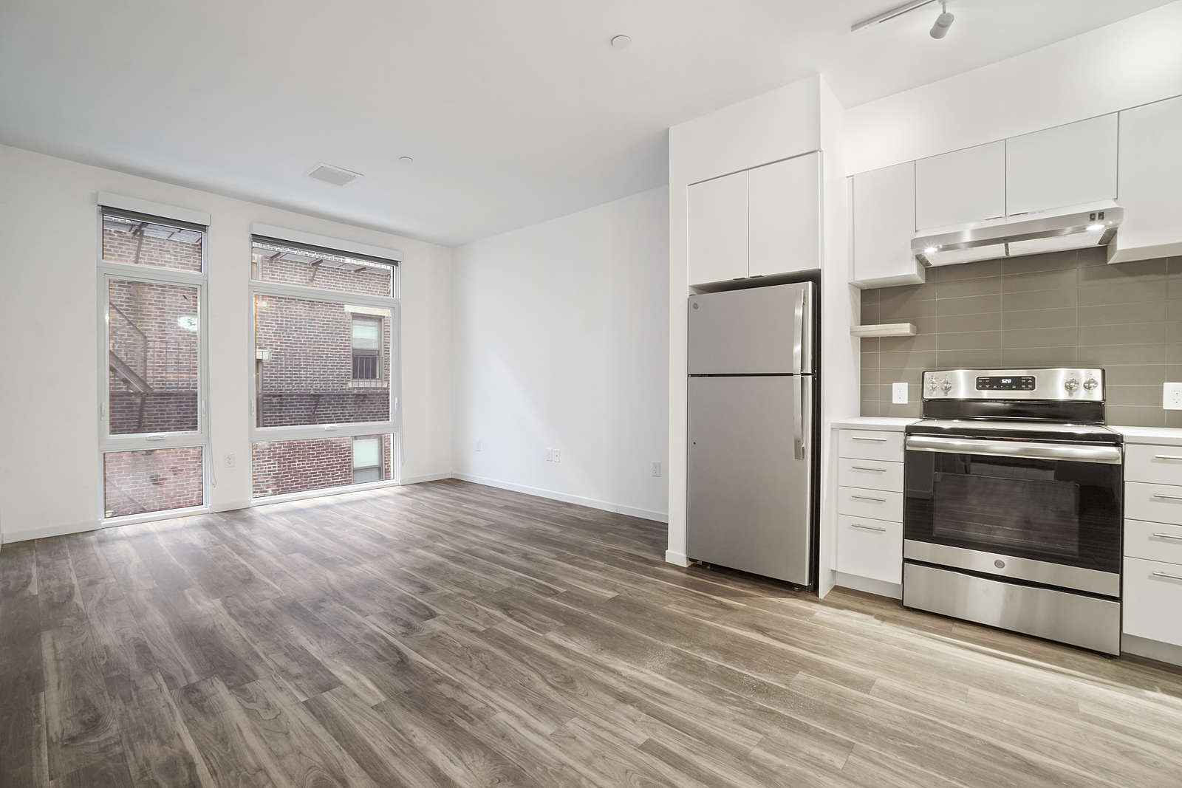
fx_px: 493
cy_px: 394
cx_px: 591
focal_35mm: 15
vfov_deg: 77.3
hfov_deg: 100.4
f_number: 11
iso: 500
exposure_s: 1/1.25
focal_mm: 10
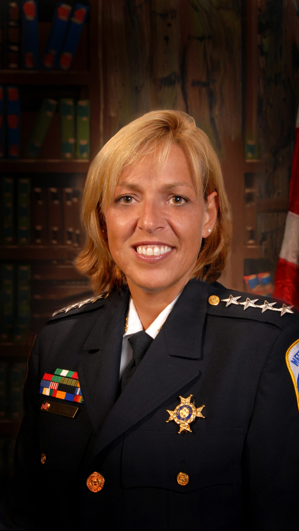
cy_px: 267
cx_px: 167
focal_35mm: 70
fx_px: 987
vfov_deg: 30.2
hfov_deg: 17.2
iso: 200
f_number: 8
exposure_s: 1/8
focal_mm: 44
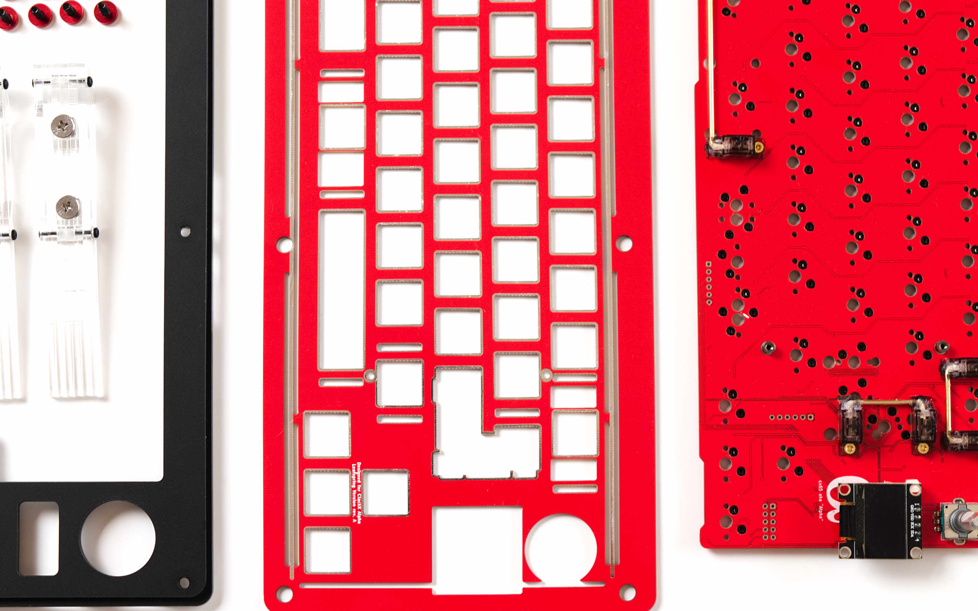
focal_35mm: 71
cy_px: 380
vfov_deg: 18.3
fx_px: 1892
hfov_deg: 28.9
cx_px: 429
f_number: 5
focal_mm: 34.3
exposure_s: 1/50
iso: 200
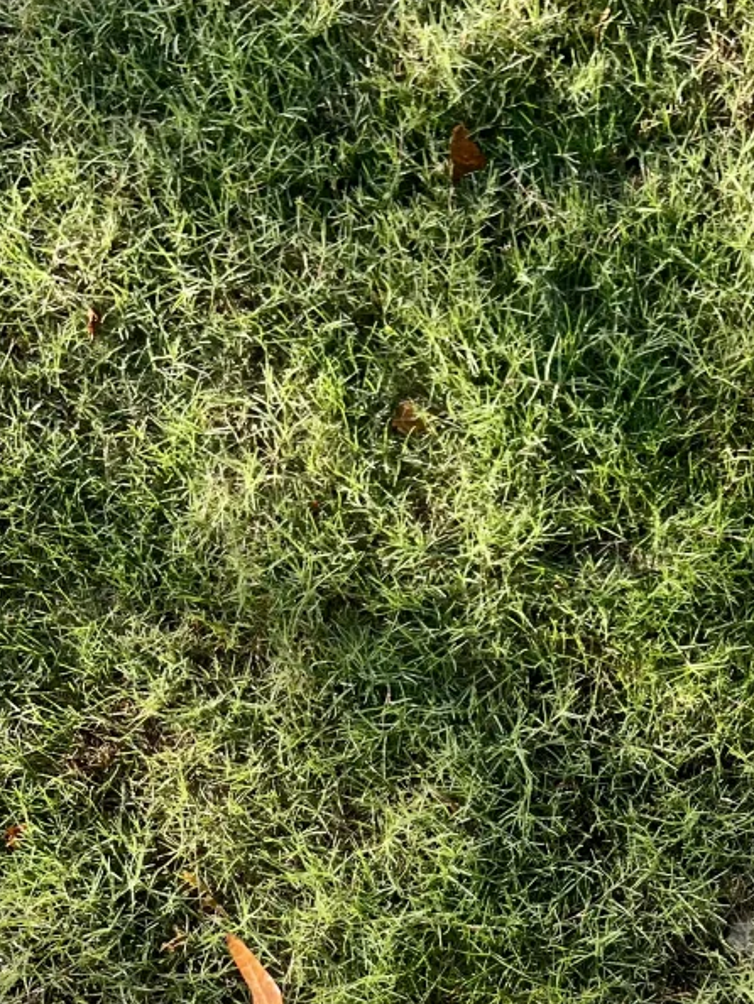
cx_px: 642
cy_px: 832
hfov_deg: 22.9
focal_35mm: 63
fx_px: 1828
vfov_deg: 29.8
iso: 50
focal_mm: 5.7
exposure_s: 1/909
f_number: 1.5
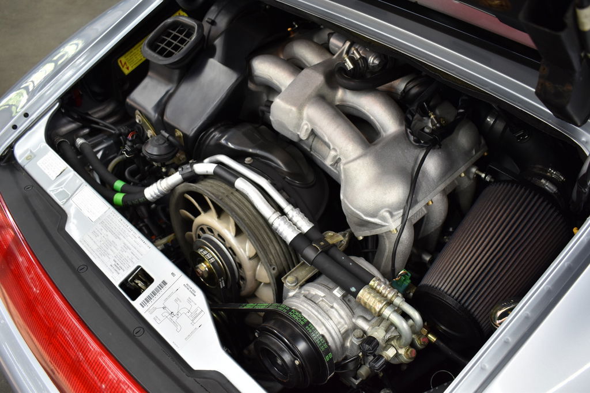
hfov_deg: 61.9
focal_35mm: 30
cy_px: 196
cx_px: 295
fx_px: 491
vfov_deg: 43.6
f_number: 3.8
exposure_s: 1/30
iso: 450
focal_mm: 20
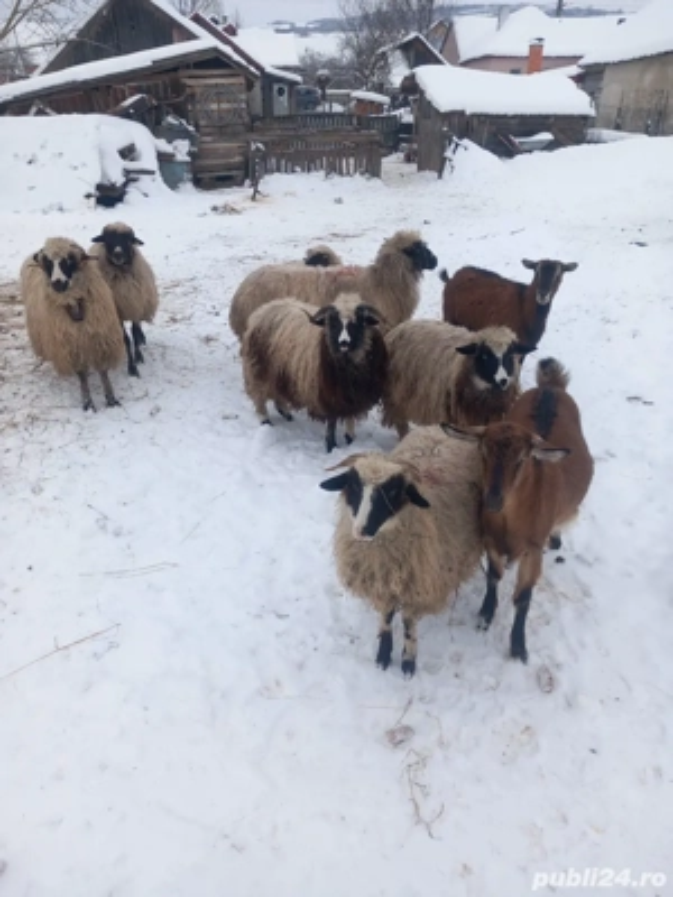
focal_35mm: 27
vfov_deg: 65.3
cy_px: 448
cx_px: 336
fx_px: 700
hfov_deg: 51.4
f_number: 1.8
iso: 20
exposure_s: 1/333
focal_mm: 4
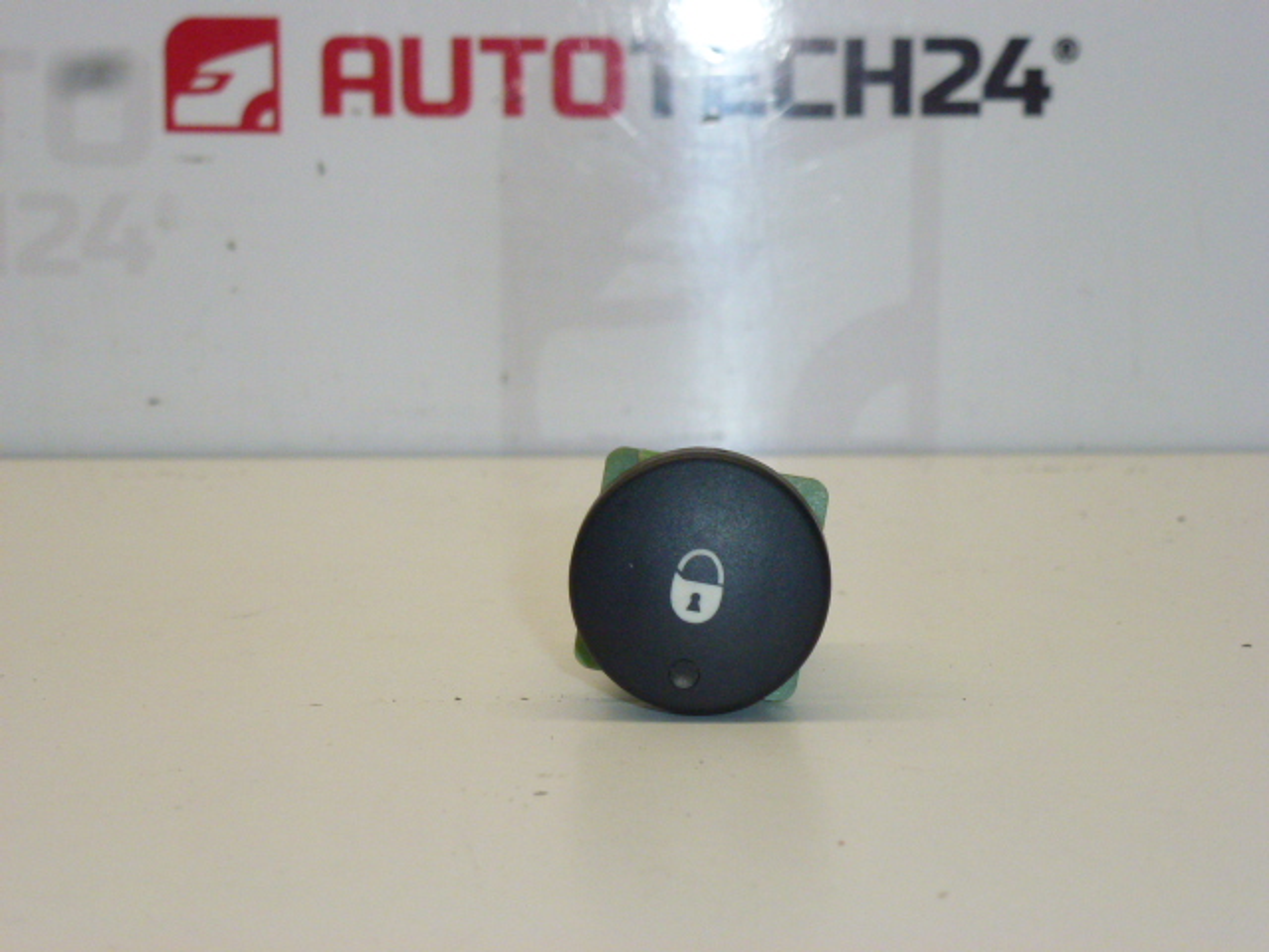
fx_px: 3263
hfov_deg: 22.0
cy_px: 476
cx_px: 634
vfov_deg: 16.6
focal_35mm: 89
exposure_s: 1/200
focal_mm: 16
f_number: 4.9
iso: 400
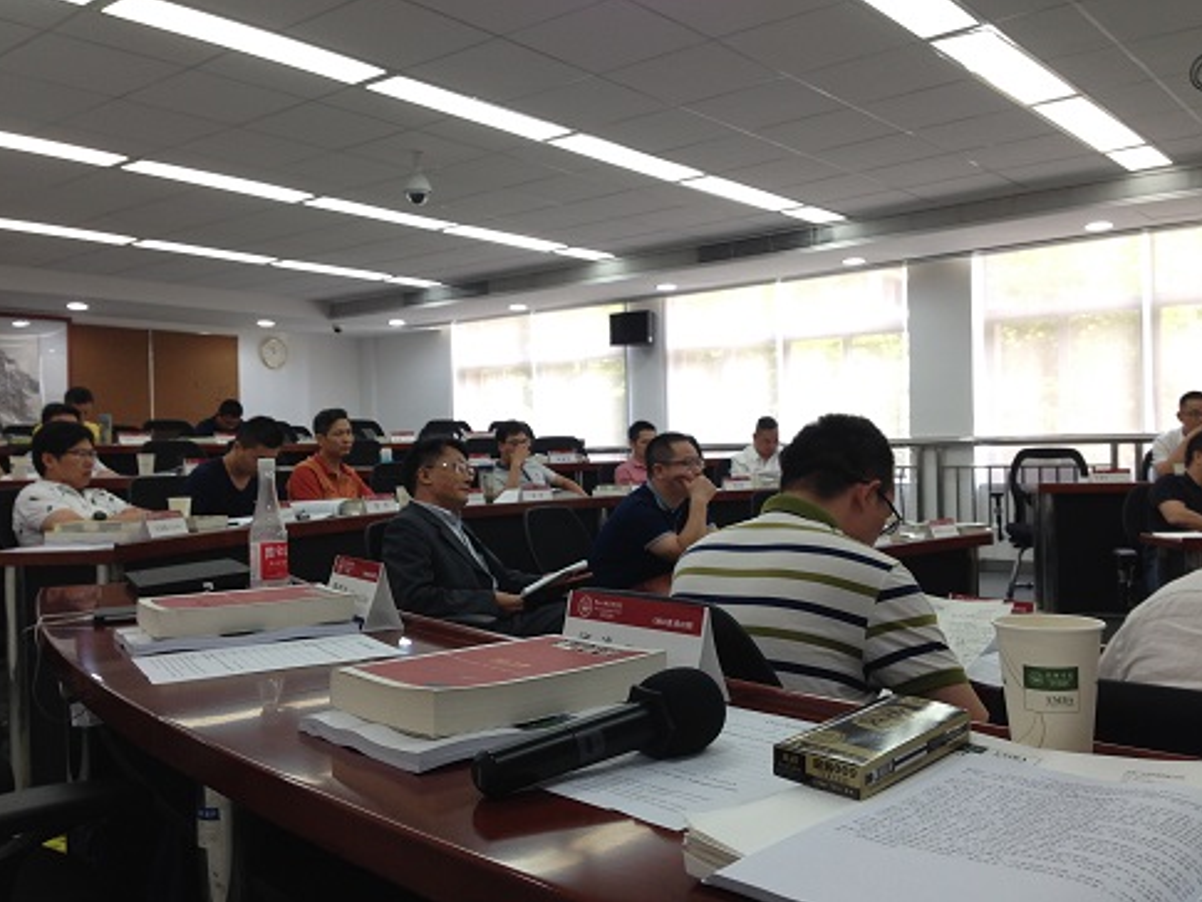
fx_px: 1181
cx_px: 607
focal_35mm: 34
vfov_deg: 41.8
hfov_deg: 53.9
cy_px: 457
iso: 64
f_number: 2.4
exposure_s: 1/20
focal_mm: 4.12
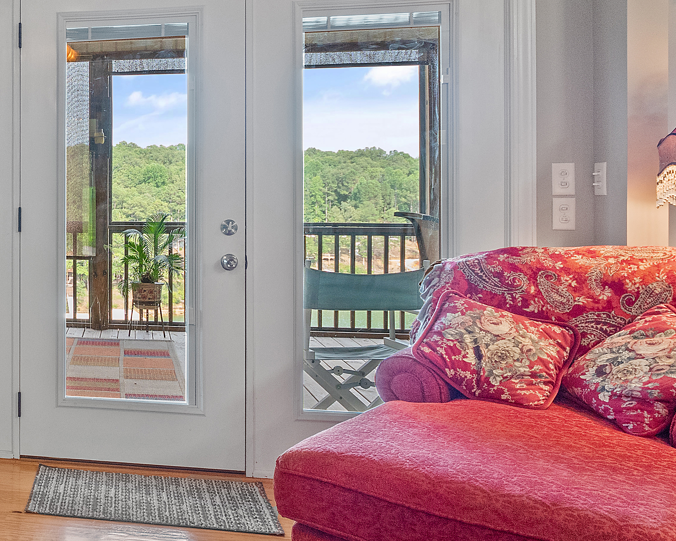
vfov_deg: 37.1
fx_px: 800
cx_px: -50
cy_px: 205
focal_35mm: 40
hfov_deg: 38.7
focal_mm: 9
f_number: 5.6
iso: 400
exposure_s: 1/8
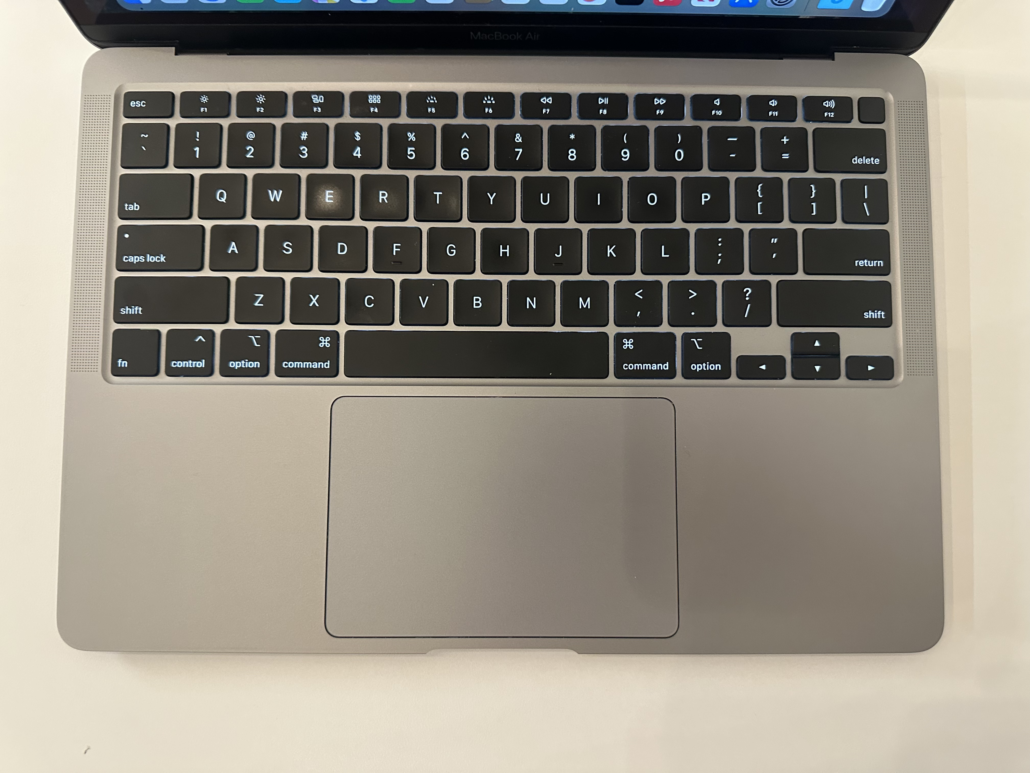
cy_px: 386
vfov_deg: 56.8
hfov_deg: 71.6
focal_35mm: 24
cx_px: 515
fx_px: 714
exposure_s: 1/60
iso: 500
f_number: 1.78
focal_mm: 6.86
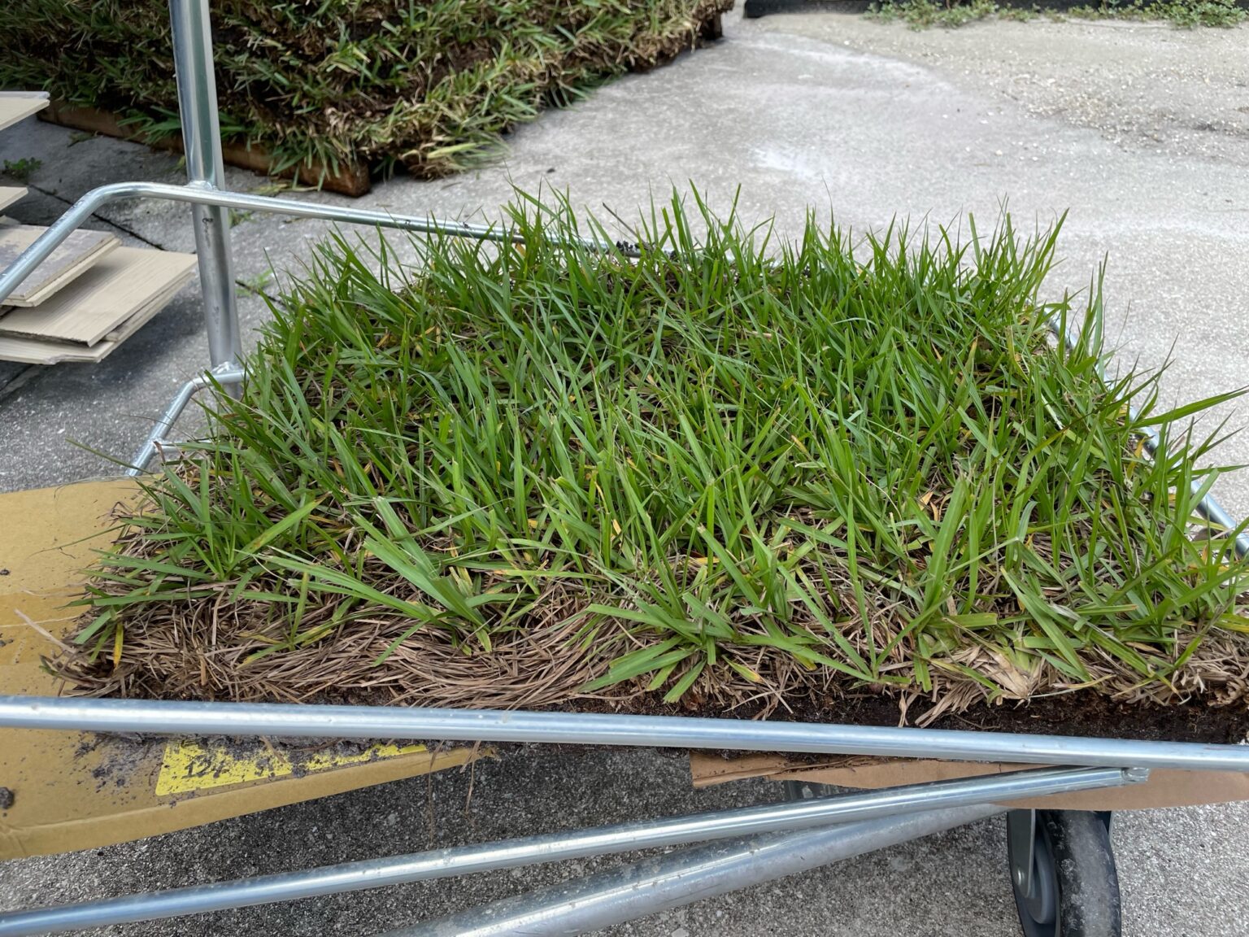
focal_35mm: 26
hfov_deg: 67.3
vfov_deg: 53.1
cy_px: 468
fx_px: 938
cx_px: 624
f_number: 1.6
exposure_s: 1/764
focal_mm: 4.2
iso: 32
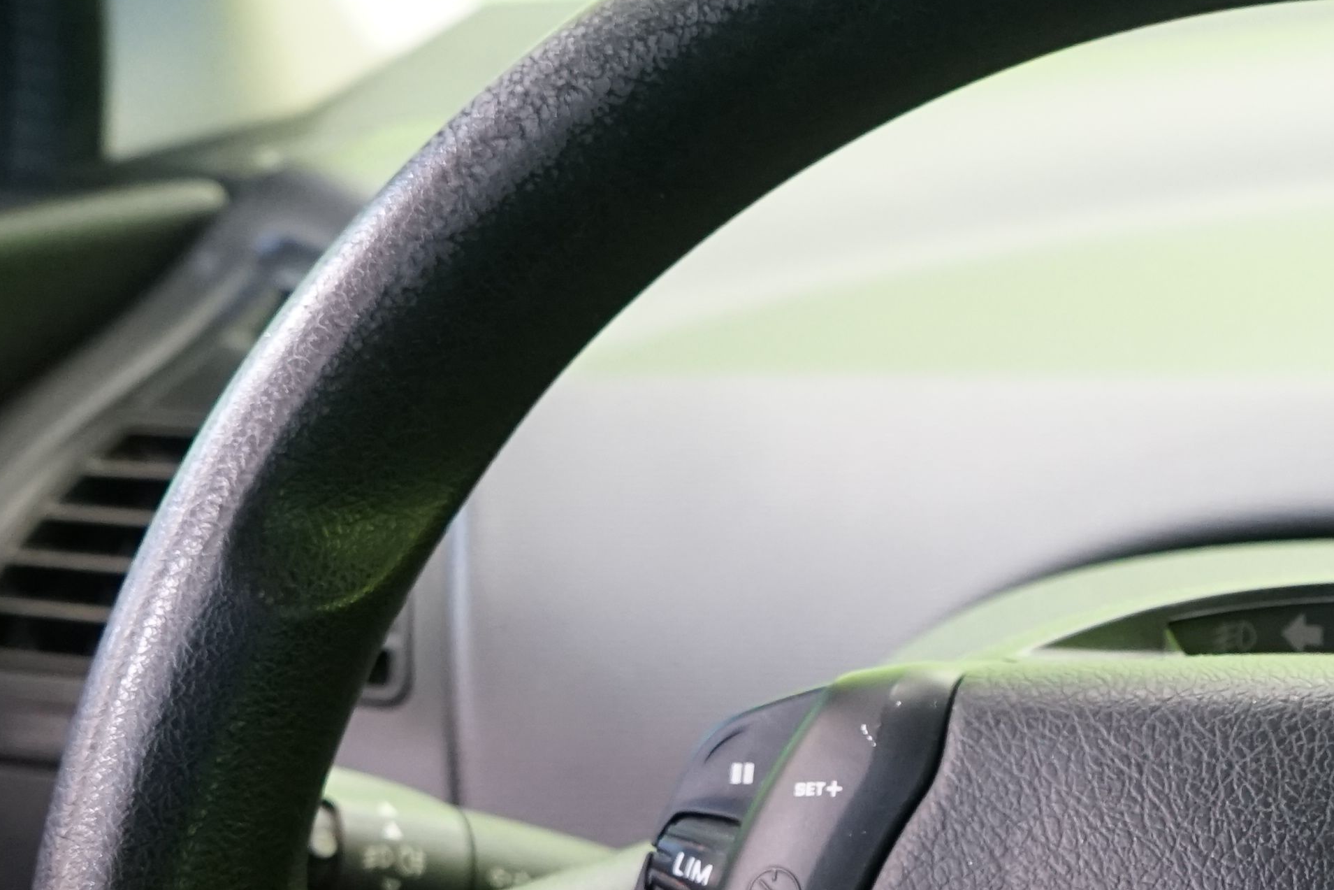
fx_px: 3261
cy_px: 1086
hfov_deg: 22.1
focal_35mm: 88
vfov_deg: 15.0
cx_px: 1397
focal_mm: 28
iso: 2000
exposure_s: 1/20
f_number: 5.6
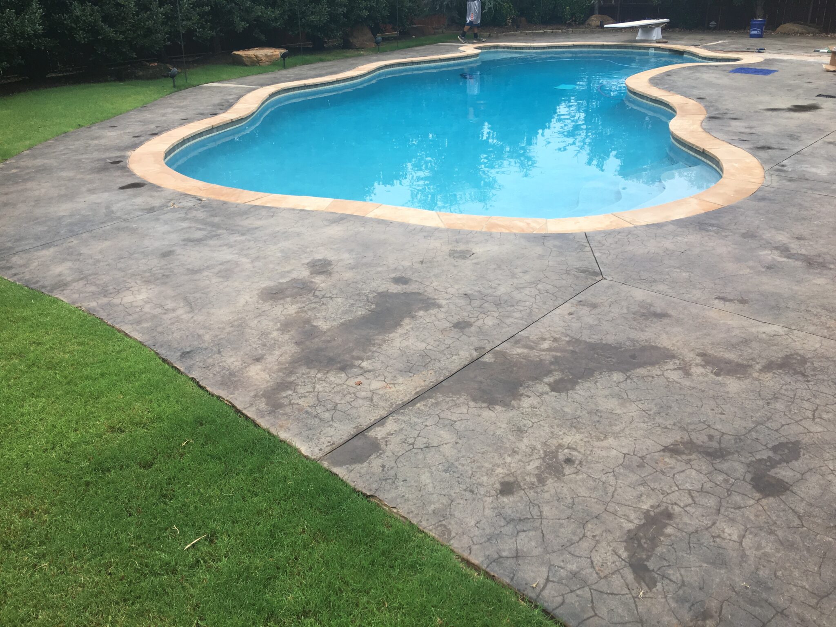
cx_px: 418
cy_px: 314
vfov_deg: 48.2
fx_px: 700
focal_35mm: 29
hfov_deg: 61.7
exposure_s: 1/120
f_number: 2.2
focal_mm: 4.15
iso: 25
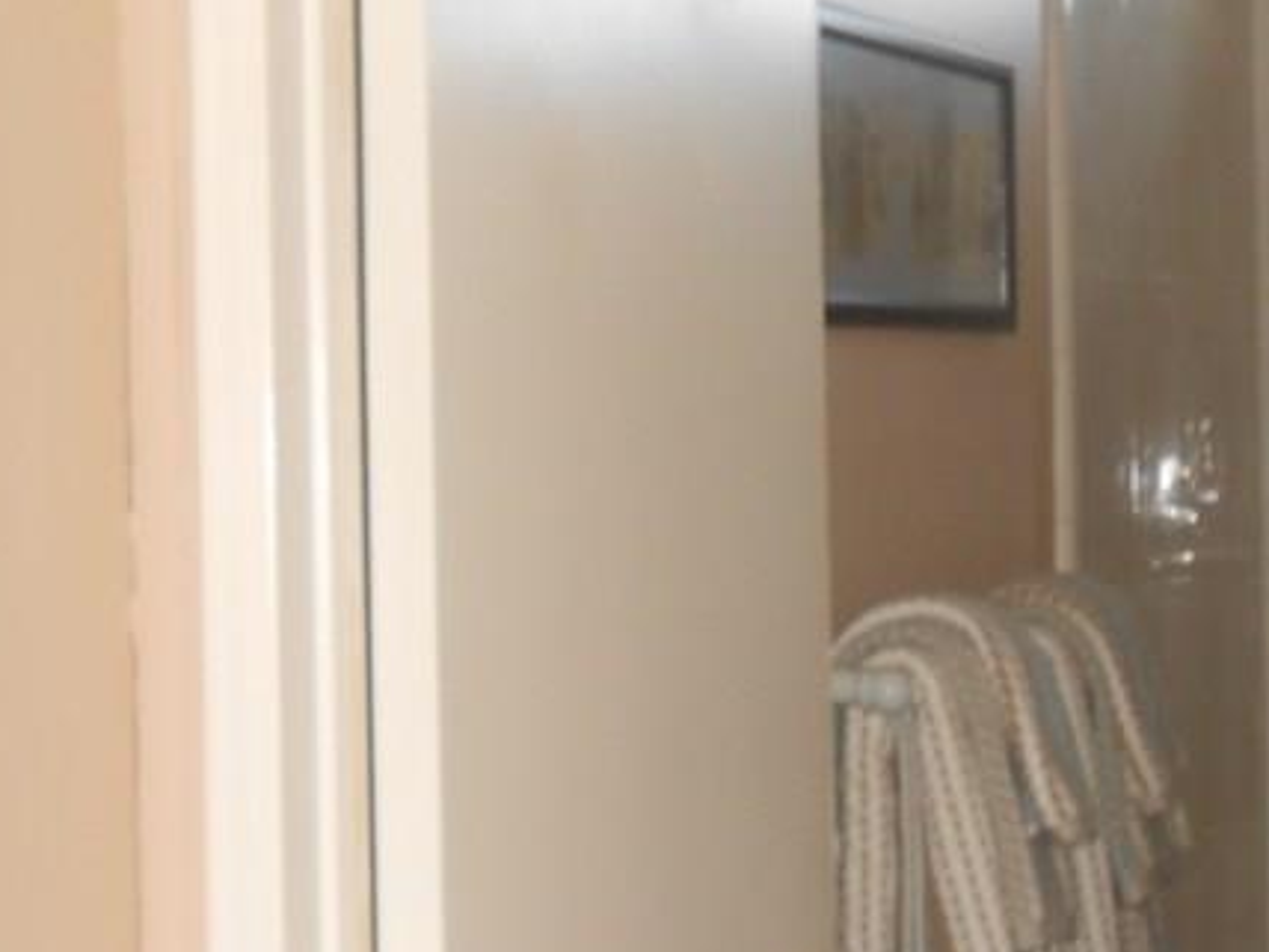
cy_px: 371
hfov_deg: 21.4
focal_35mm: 91
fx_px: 3336
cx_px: 341
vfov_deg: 16.2
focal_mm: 6.8
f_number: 4.2
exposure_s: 1/30
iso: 250
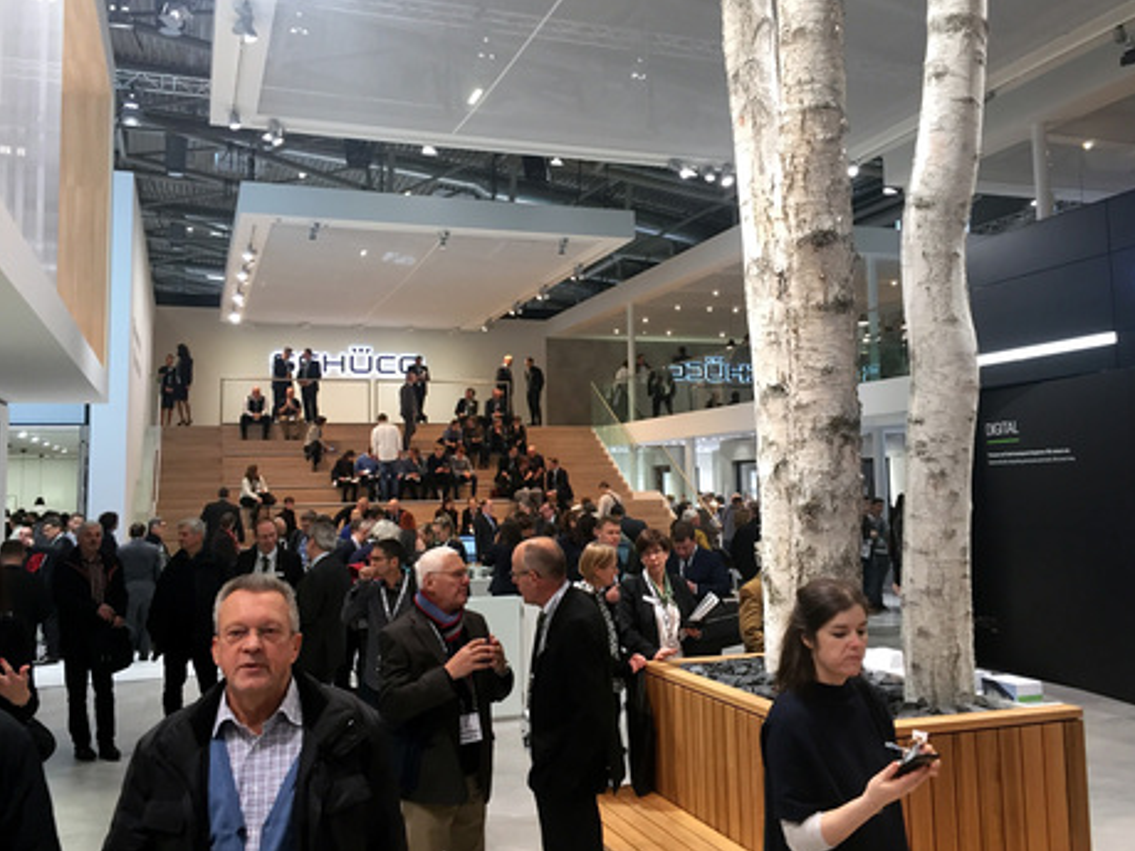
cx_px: 564
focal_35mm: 32
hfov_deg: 56.8
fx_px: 1049
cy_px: 386
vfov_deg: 44.1
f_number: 2.2
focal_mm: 4.15
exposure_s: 1/33
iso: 50
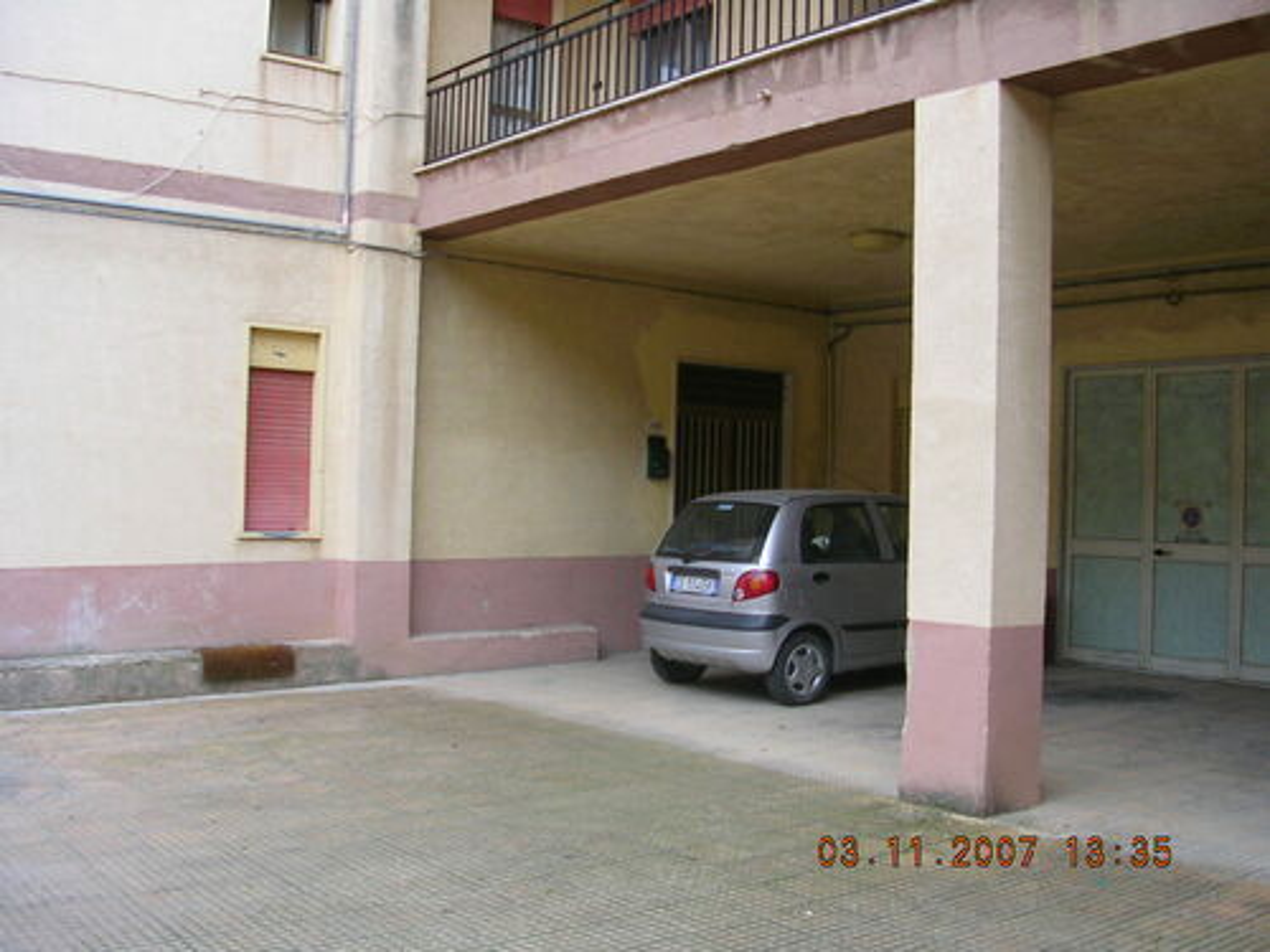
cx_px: 635
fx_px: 1394
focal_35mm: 38
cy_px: 476
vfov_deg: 37.7
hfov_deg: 49.0
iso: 50
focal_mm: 5.8
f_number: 2.8
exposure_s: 1/61.6
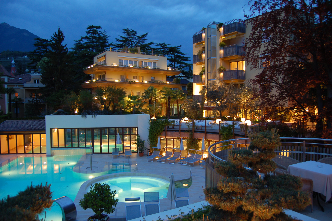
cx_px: 166
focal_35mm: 27
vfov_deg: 47.8
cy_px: 110
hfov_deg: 67.4
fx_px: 249
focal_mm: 18
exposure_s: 1/2.5
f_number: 3.5
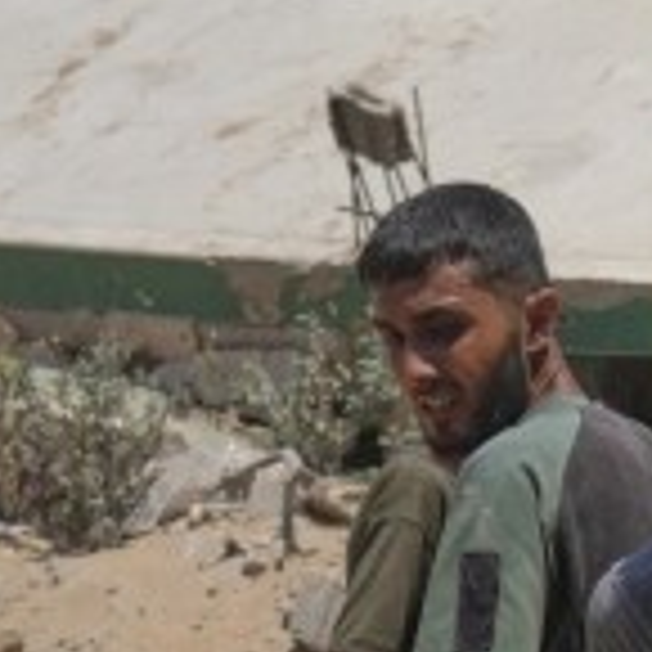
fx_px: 3005
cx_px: 1156
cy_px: 1261
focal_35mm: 141
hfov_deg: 11.5
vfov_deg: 11.3
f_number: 4
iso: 400
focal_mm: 24
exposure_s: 1/6400
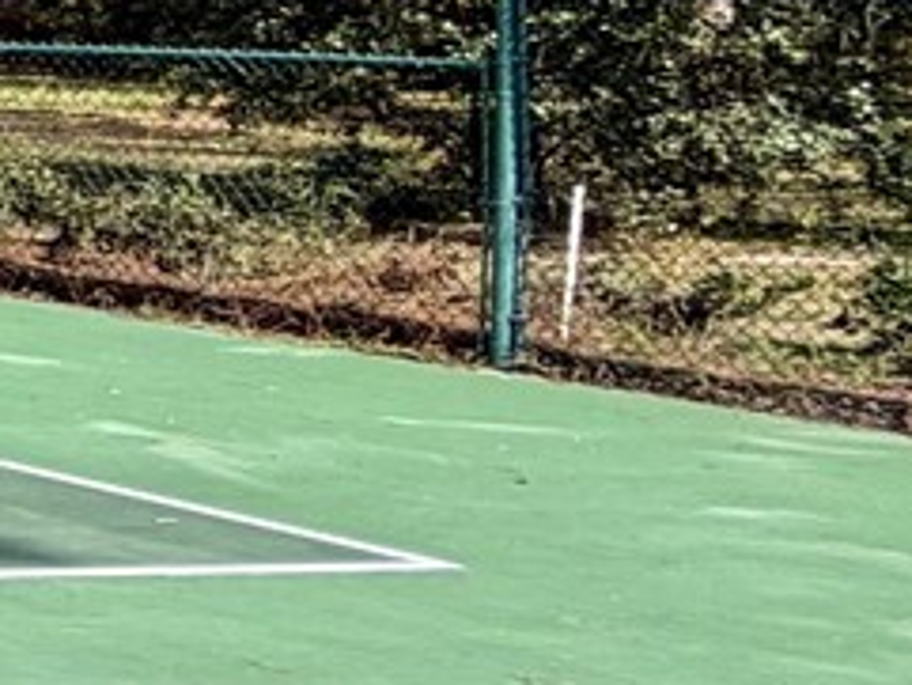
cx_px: -2028
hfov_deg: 10.6
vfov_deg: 15.6
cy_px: -30
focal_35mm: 93
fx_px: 2451
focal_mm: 2.22
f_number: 2.2
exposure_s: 1/770
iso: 25
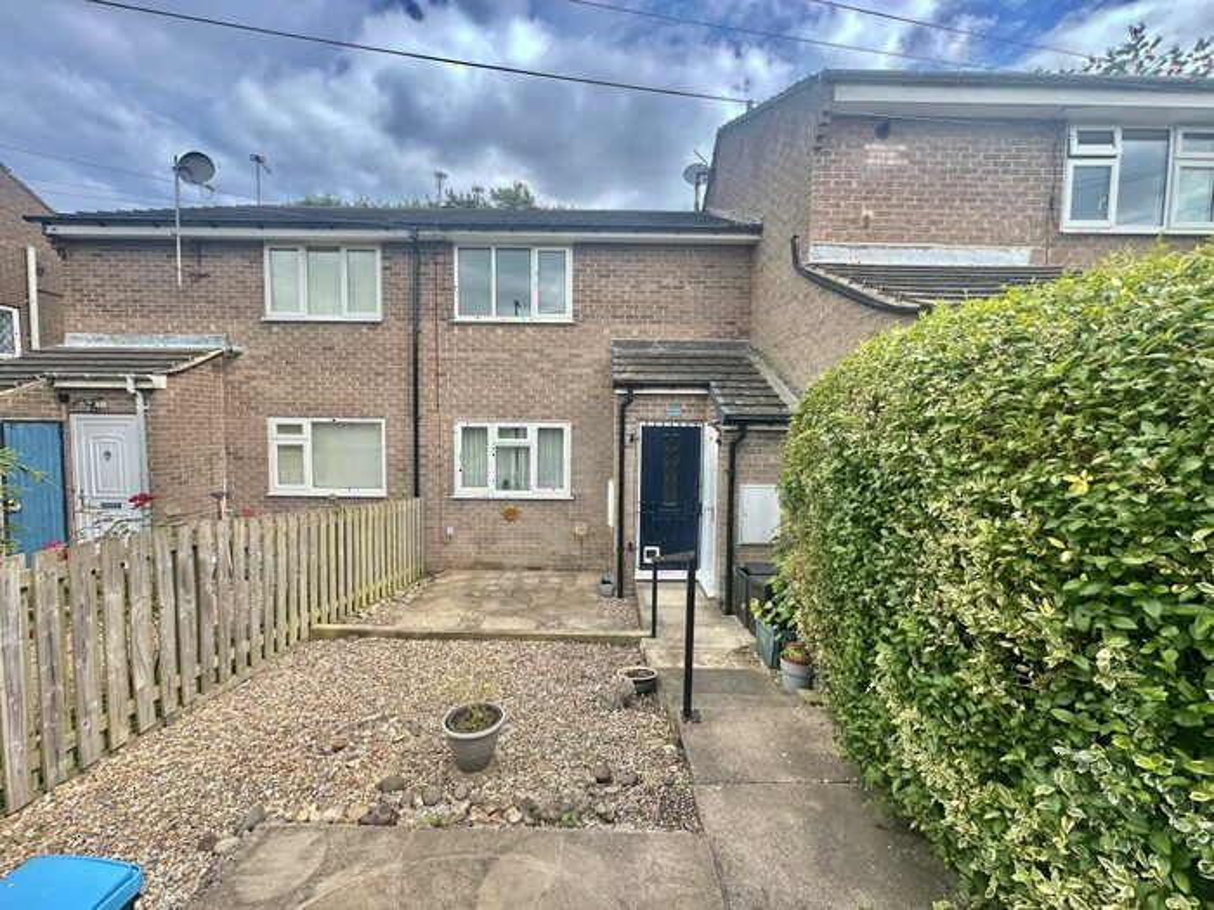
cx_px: 607
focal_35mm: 14
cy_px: 455
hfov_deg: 102.1
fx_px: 491
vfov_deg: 85.7
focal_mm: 2.22
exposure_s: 1/600
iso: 40
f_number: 2.2
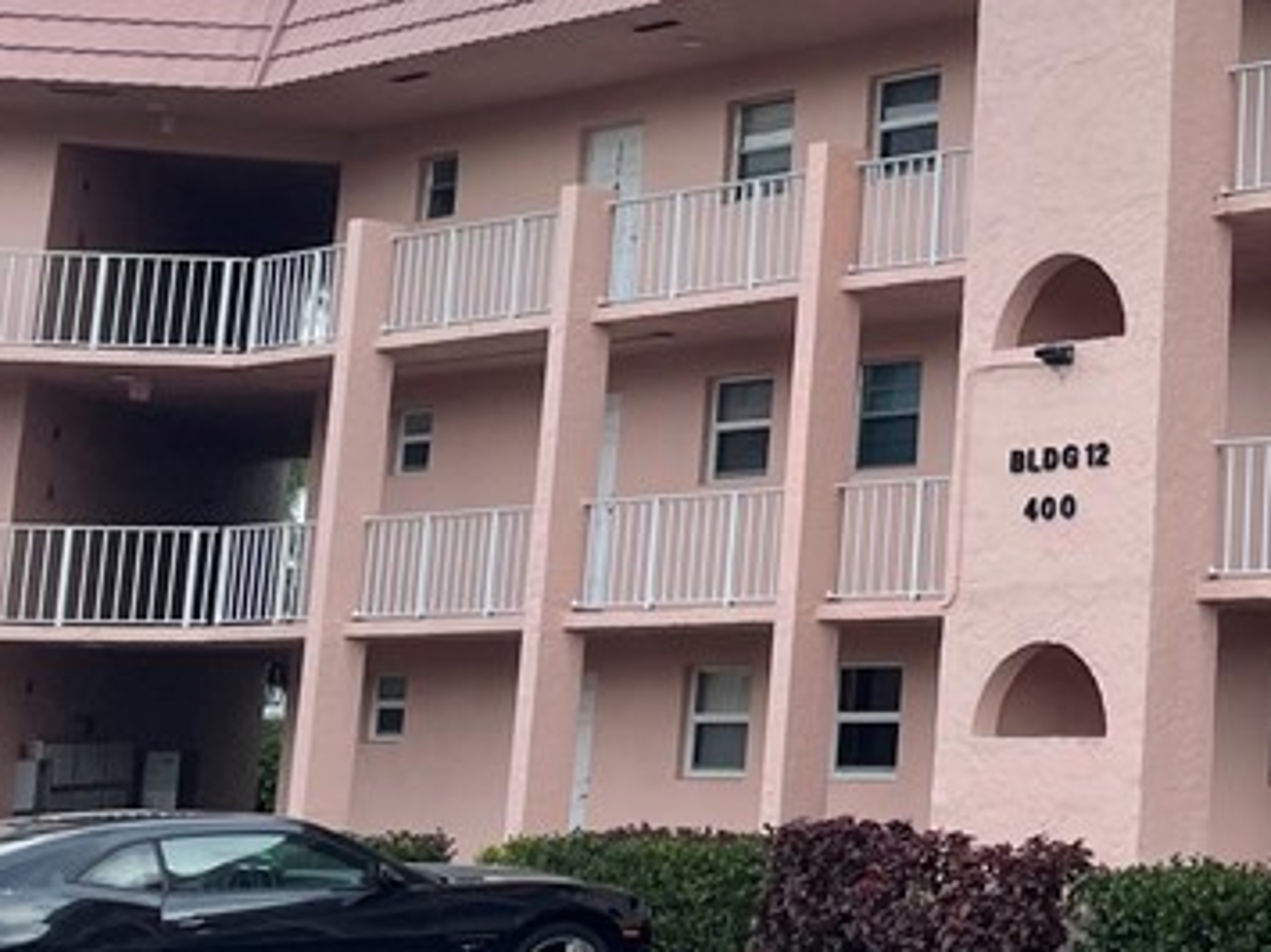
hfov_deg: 22.6
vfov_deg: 19.4
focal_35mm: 75
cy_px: 161
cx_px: 1751
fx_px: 2753
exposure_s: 1/1233
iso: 32
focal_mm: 4.2
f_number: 1.6
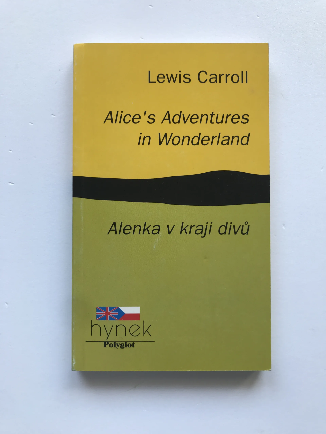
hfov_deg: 49.7
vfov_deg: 63.4
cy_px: 217
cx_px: 163
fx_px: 352
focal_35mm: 28
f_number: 1.8
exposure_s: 1/50
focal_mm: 3.99
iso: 25
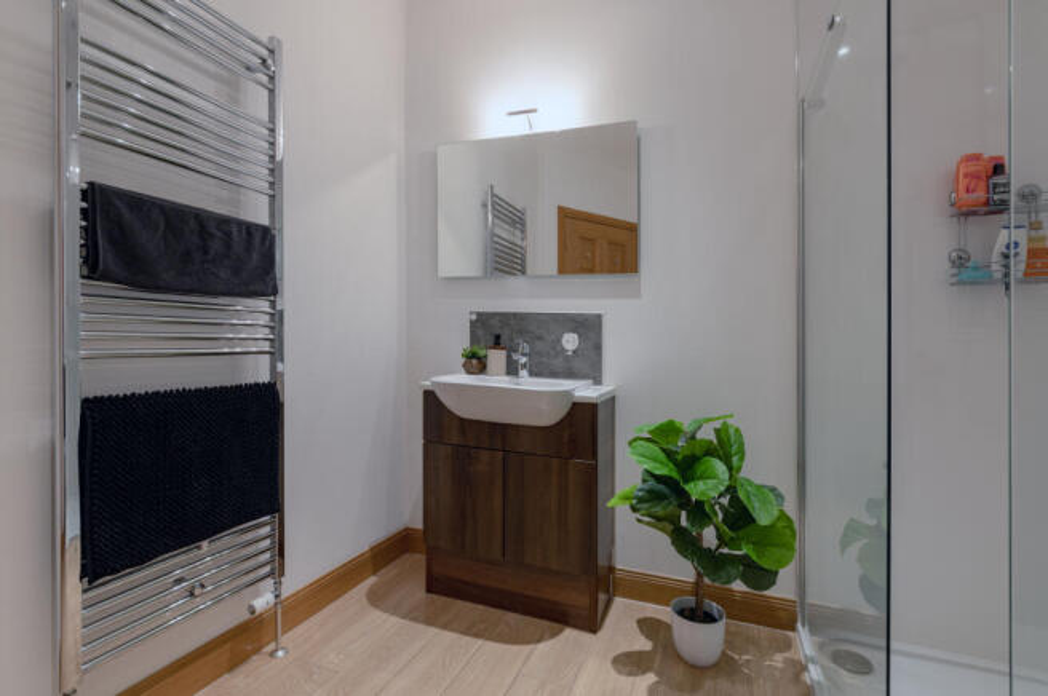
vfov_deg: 70.3
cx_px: 524
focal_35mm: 17
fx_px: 494
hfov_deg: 93.3
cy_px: 348
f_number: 8
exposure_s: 1.3
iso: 100
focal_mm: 17
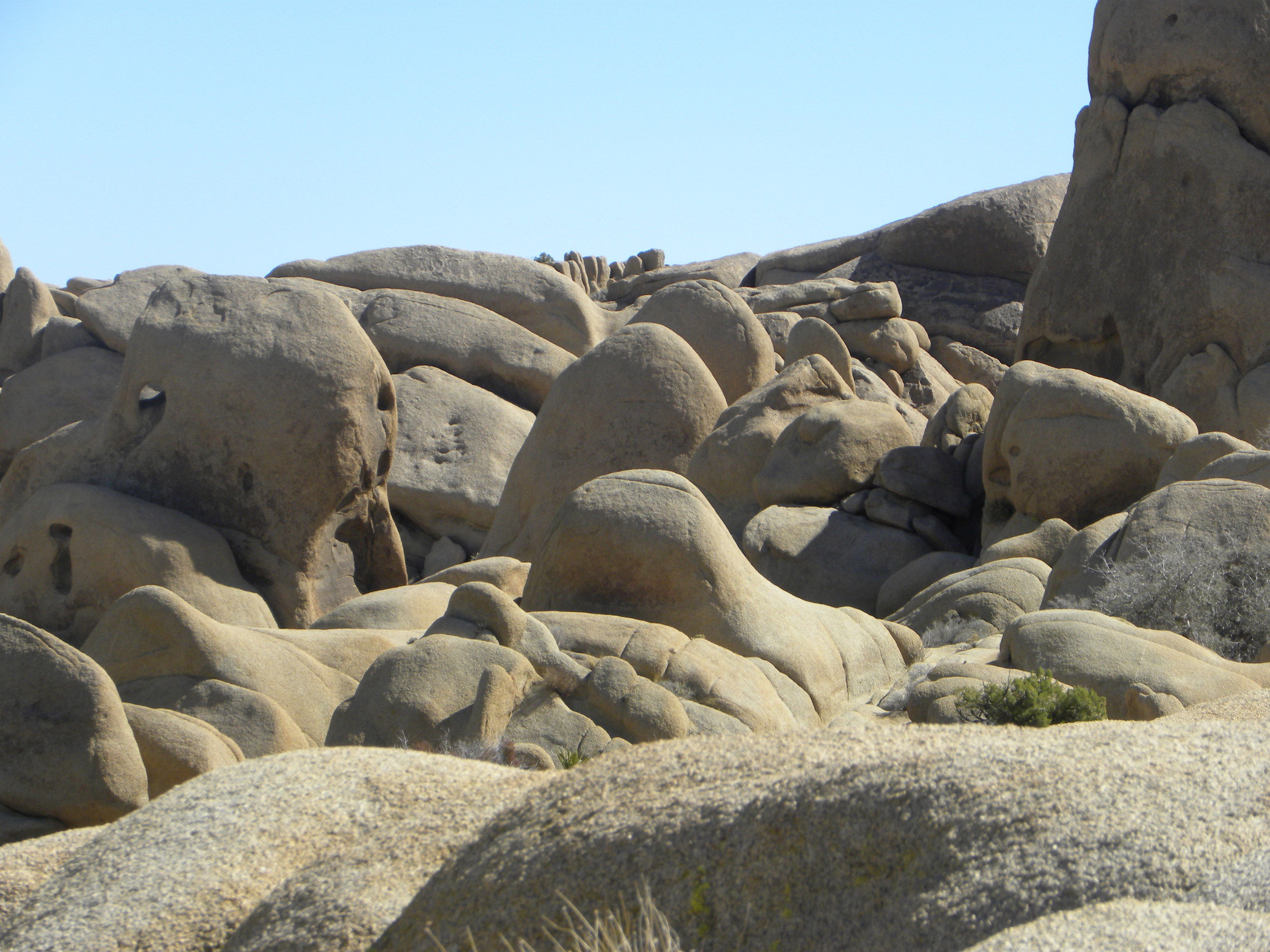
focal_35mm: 212
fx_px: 7778
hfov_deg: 9.3
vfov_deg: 7.0
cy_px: 476
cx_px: 635
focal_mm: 37.7
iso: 64
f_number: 5.6
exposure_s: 1/283
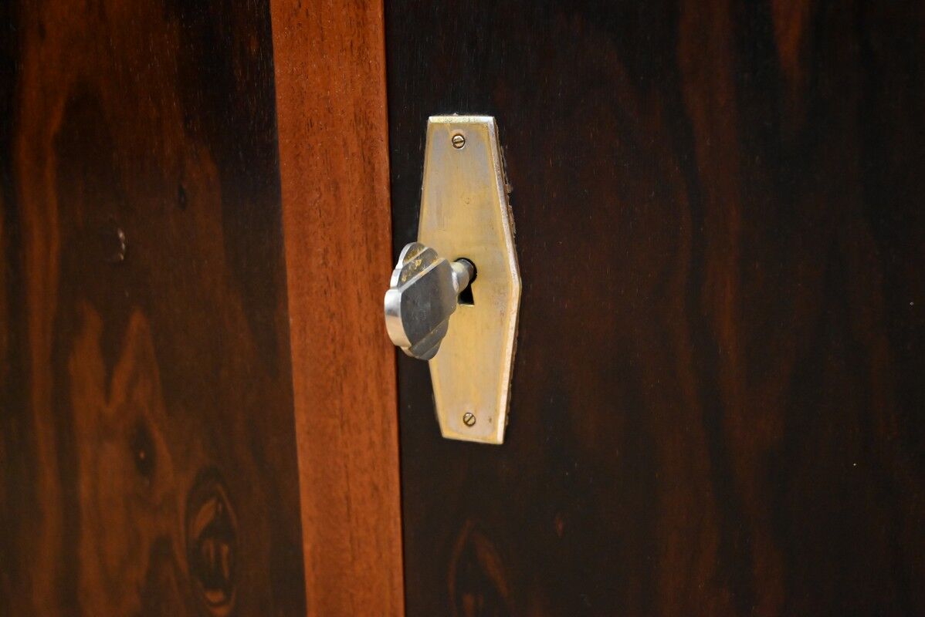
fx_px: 1285
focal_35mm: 50
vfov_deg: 27.0
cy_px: 308
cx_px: 462
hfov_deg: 39.6
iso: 8000
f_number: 6.3
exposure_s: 1/80
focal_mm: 50
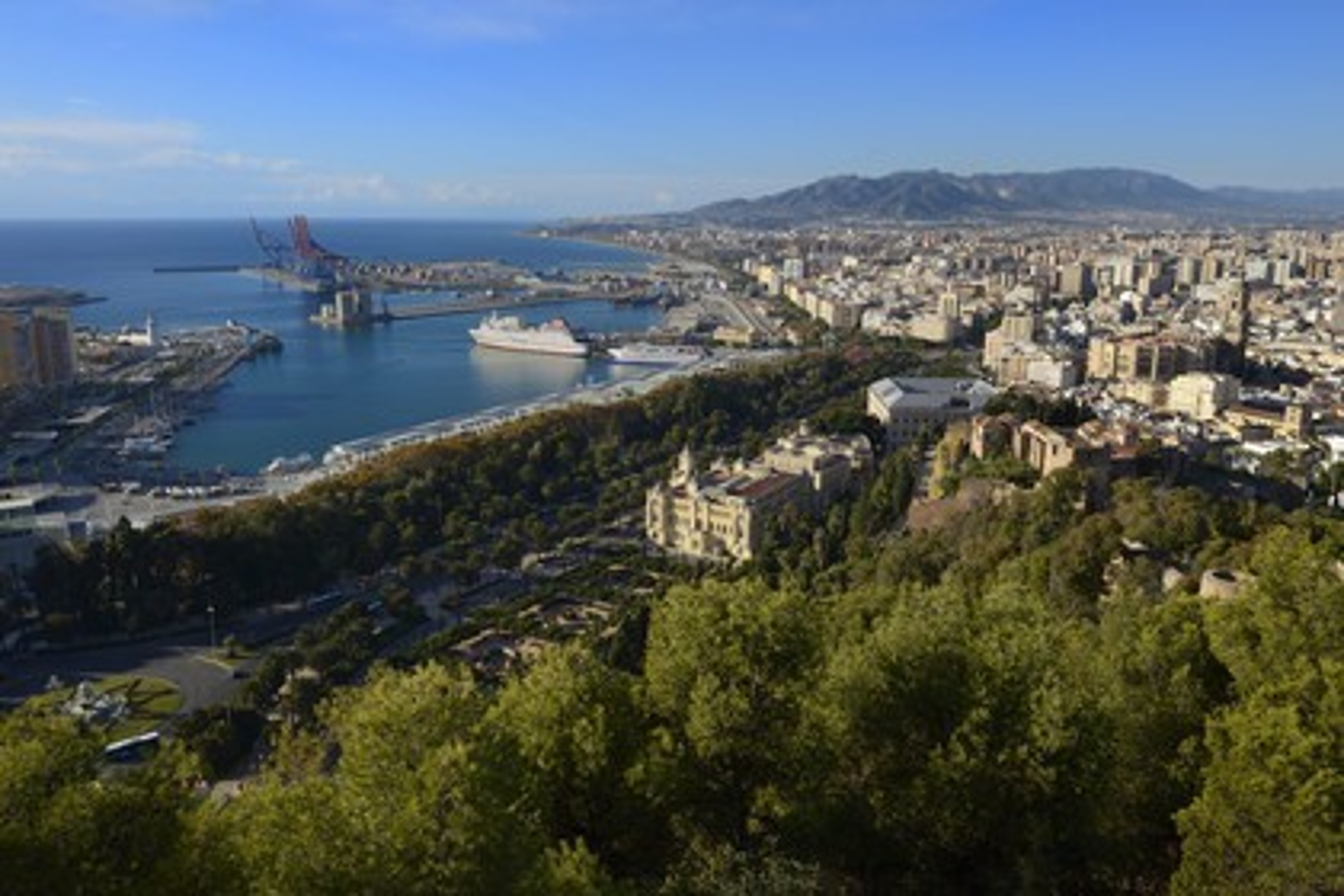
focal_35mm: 27
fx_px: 1008
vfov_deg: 47.9
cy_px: 448
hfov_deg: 67.4
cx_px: 672
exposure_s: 1/250
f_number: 11
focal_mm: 27
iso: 200
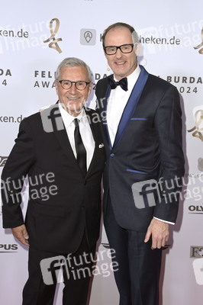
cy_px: 152
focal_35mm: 46
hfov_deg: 29.2
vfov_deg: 42.8
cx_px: 102
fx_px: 390
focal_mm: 46
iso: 640
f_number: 5.6
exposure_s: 1/200
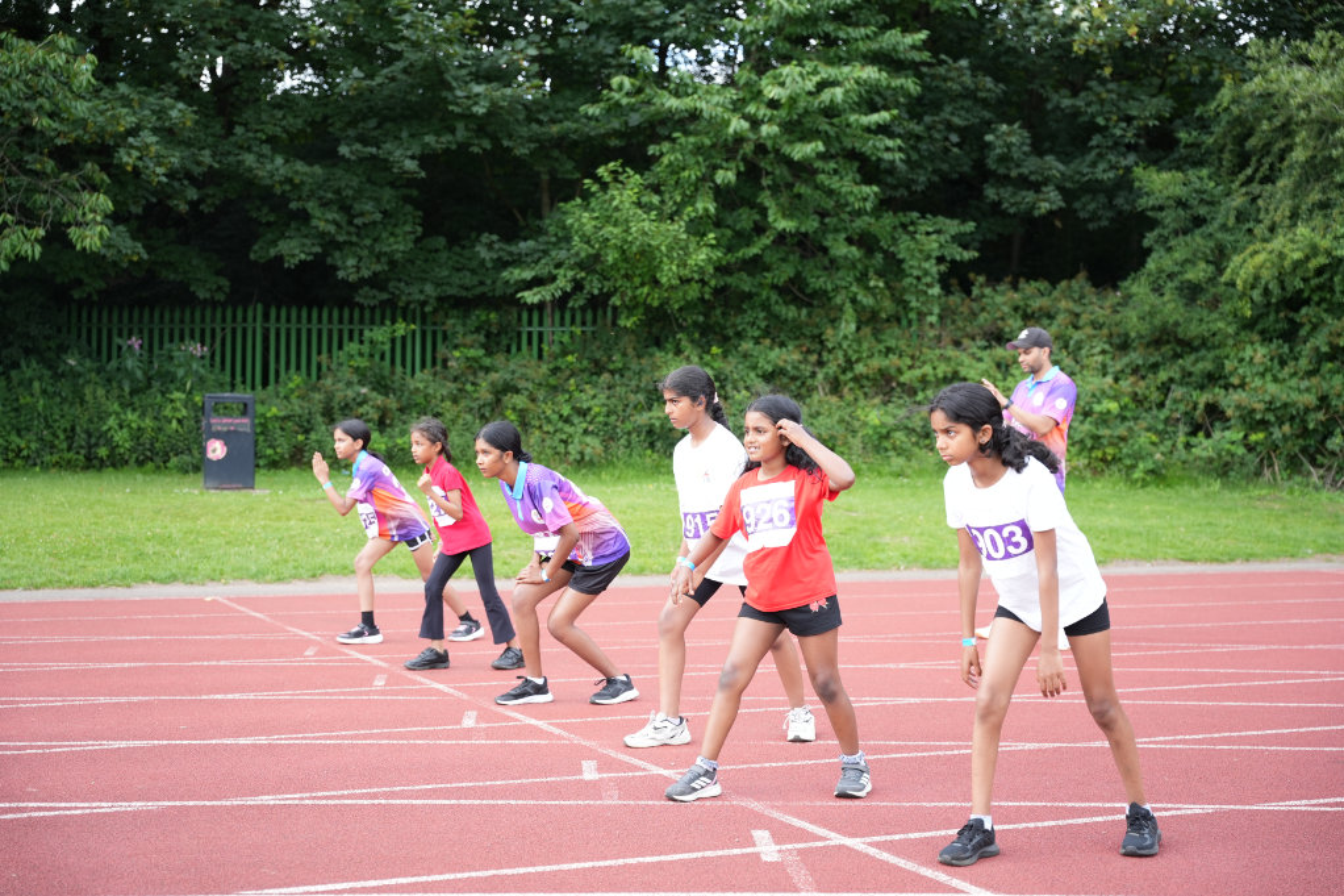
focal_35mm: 49
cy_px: 448
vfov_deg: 27.5
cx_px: 672
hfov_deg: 40.3
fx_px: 1833
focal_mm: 49.1
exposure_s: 1/400
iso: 250
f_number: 2.8
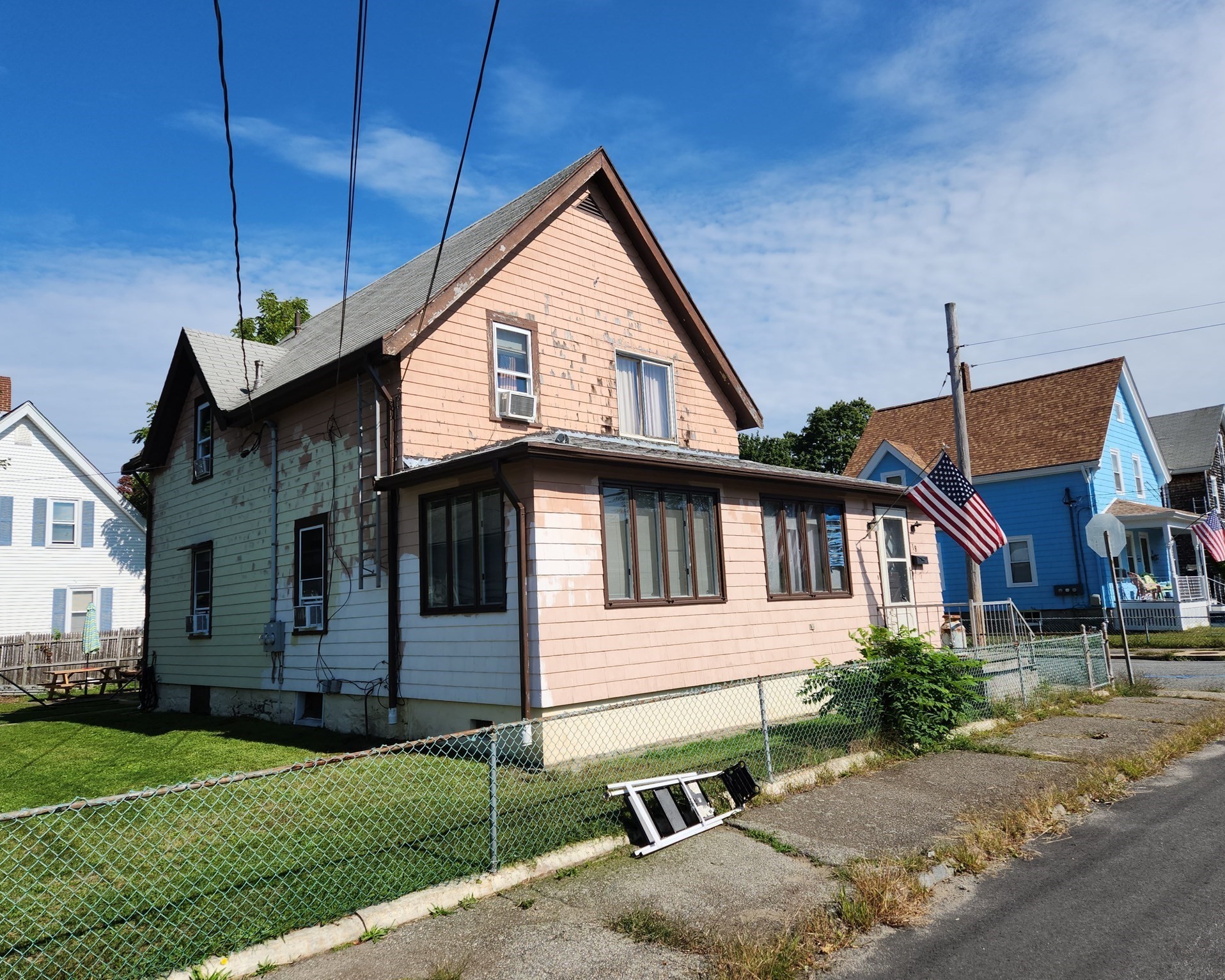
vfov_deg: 58.8
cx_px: 588
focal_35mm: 24
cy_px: 490
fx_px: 870
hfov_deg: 70.3
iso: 20
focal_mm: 5.4
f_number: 1.8
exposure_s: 1/2423
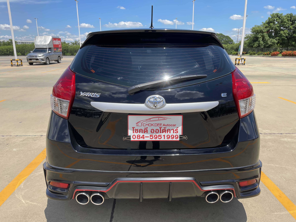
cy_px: 111
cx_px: 148
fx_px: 214
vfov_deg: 54.9
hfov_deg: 69.4
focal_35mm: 25
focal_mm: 5.1
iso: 32
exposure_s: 1/2924
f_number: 1.6
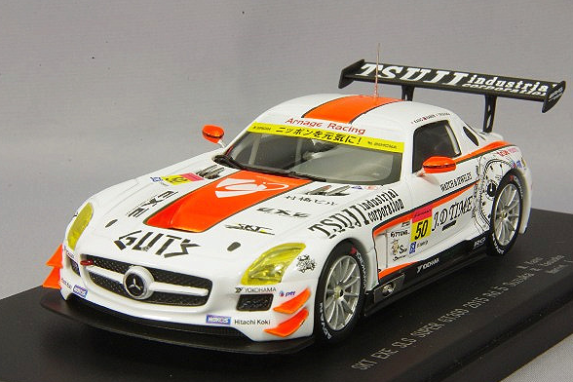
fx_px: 1942
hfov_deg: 16.8
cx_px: 298
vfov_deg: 11.2
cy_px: 196
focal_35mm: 122
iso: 400
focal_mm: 75
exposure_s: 1/1.67
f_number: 32
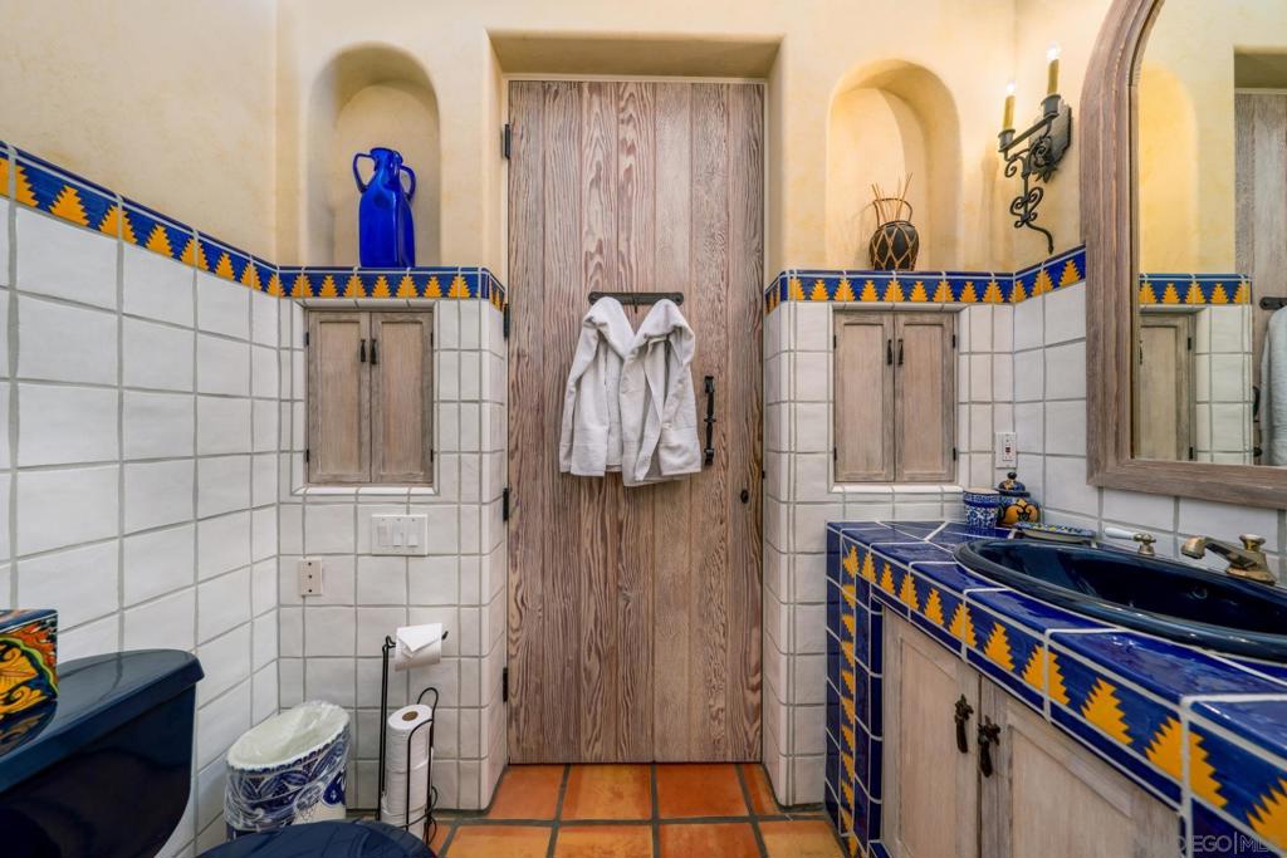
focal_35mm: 12
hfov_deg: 112.6
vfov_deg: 90.0
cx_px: 644
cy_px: 429
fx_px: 429
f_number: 4.5
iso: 100
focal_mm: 12
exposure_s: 1/80
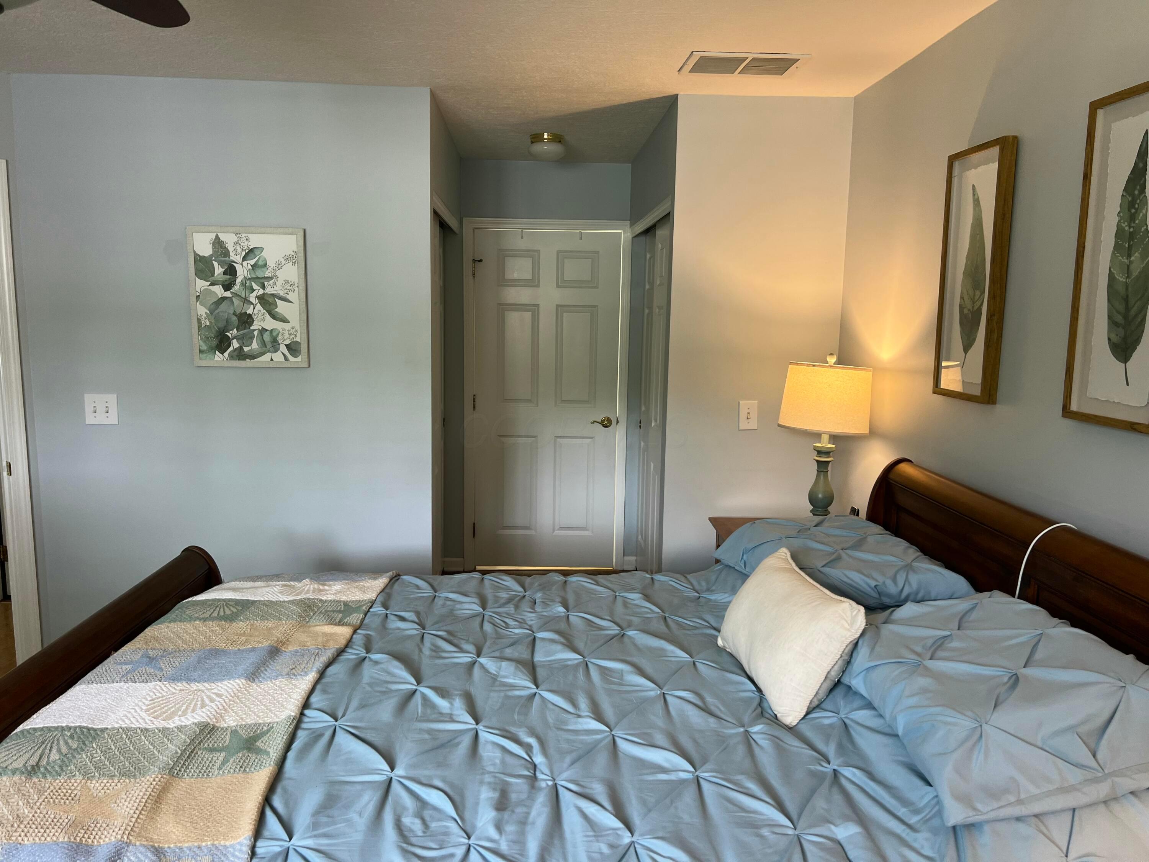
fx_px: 863
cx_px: 574
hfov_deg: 67.3
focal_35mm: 26
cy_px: 431
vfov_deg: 53.1
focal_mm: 5.7
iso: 80
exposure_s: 1/60
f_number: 1.5
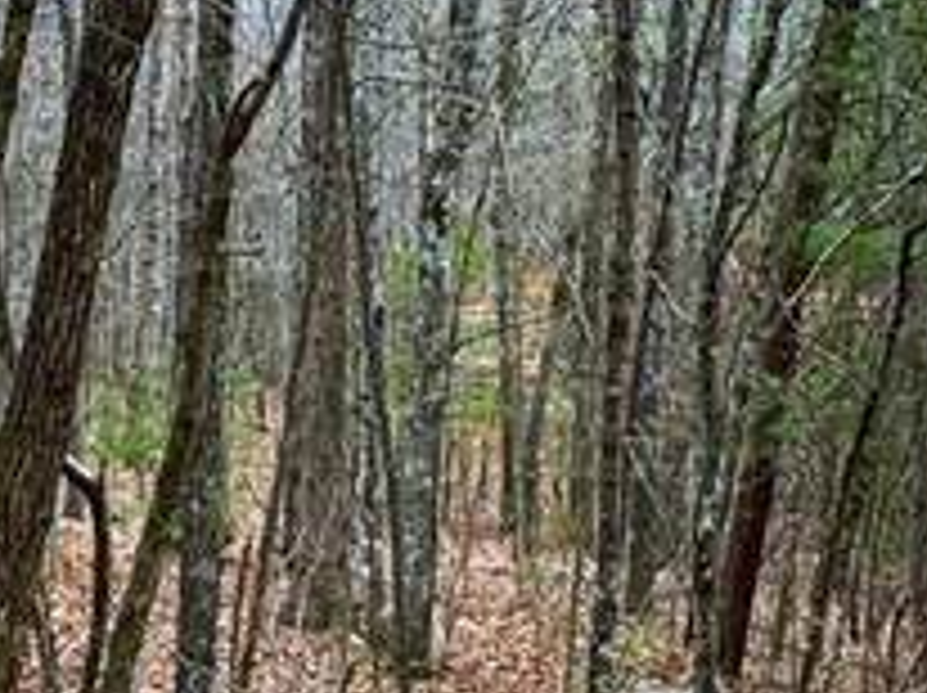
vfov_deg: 16.8
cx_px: 135
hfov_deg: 22.1
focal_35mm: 87
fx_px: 2327
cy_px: 153
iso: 40
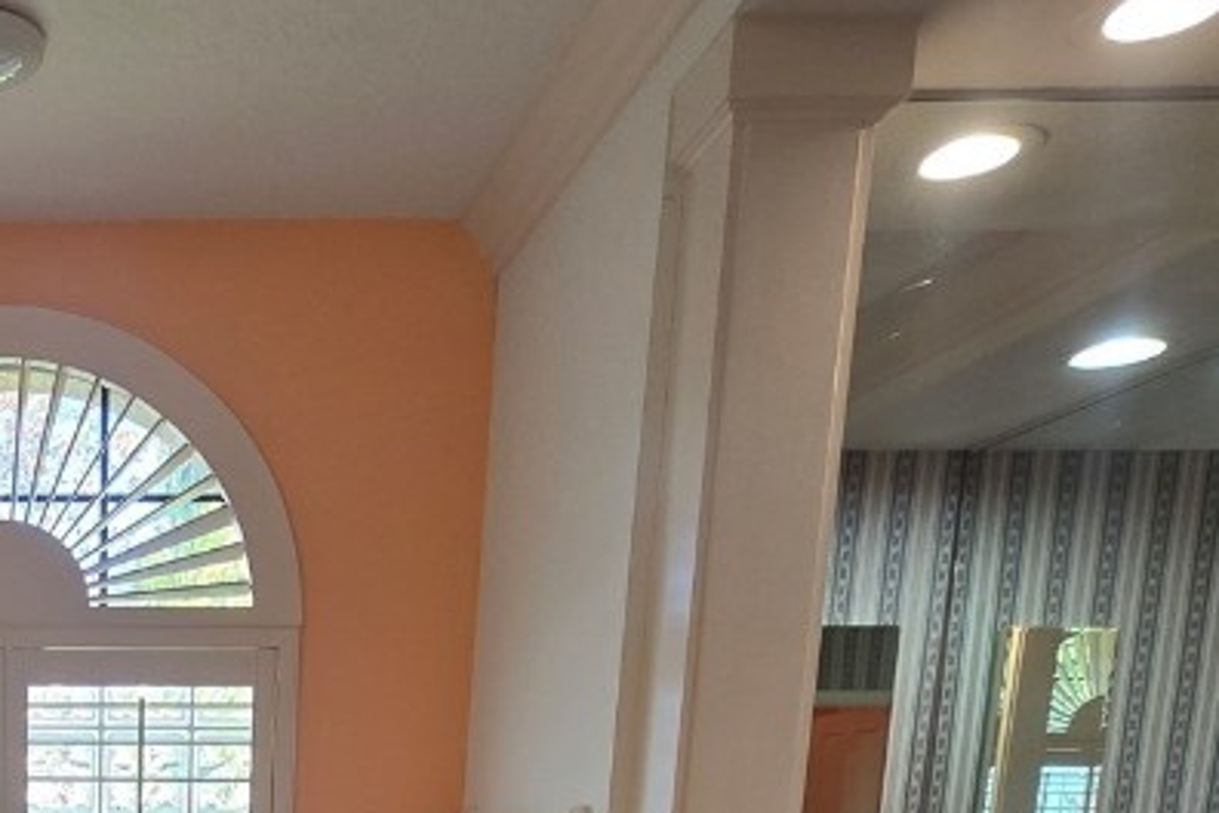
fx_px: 1185
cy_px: 1032
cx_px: 37
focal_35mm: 35
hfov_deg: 46.7
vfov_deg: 30.6
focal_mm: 2.2
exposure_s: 1/60
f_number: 2.2
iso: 80
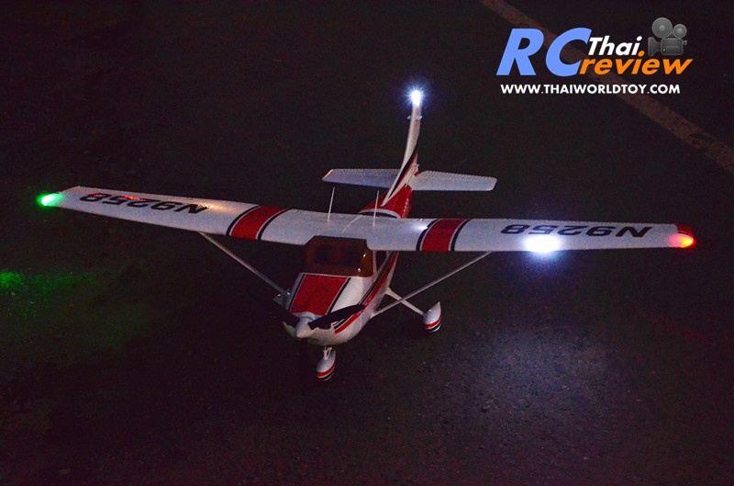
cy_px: 243
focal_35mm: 52
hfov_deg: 37.9
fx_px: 1068
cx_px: 367
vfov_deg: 25.6
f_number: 4
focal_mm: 35
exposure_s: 1/50
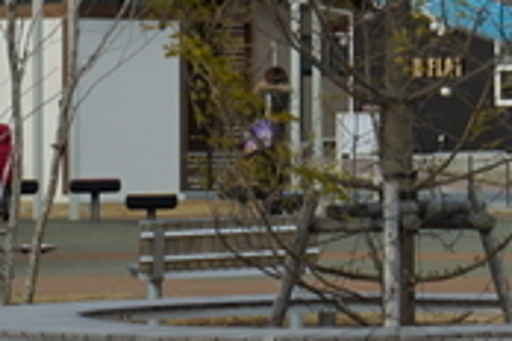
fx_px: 4571
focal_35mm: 321
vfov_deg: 4.3
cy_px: -97
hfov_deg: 6.3
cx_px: 824
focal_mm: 31
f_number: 10
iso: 100
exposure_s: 1/100
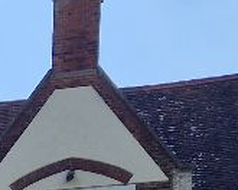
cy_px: 474
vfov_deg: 8.6
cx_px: -303
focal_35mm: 163
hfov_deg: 10.4
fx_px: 1148
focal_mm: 5.4
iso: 50
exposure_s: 1/1712
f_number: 1.8
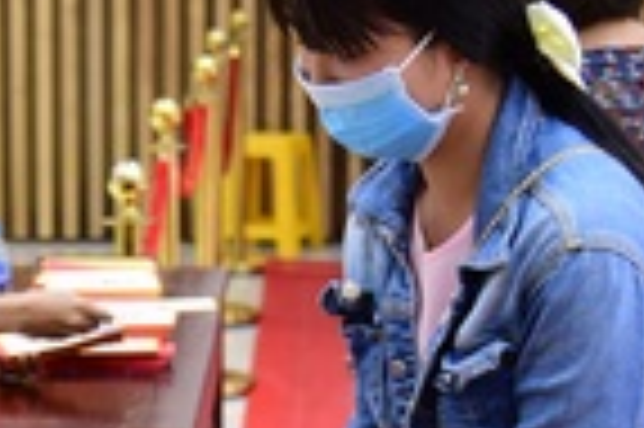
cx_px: 216
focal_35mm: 182
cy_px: 500
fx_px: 3252
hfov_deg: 11.3
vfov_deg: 7.5
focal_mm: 40
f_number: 4
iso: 1000
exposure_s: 1/50
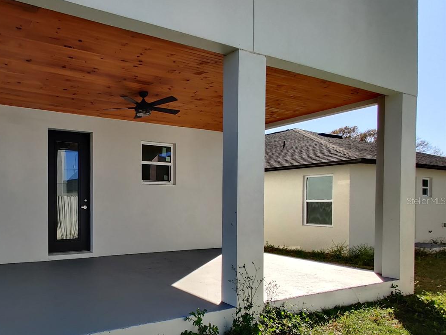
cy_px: 201
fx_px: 258
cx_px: 104
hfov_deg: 75.0
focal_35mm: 20
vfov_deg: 65.4
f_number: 2.2
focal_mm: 2.25
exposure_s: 1/322
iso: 100
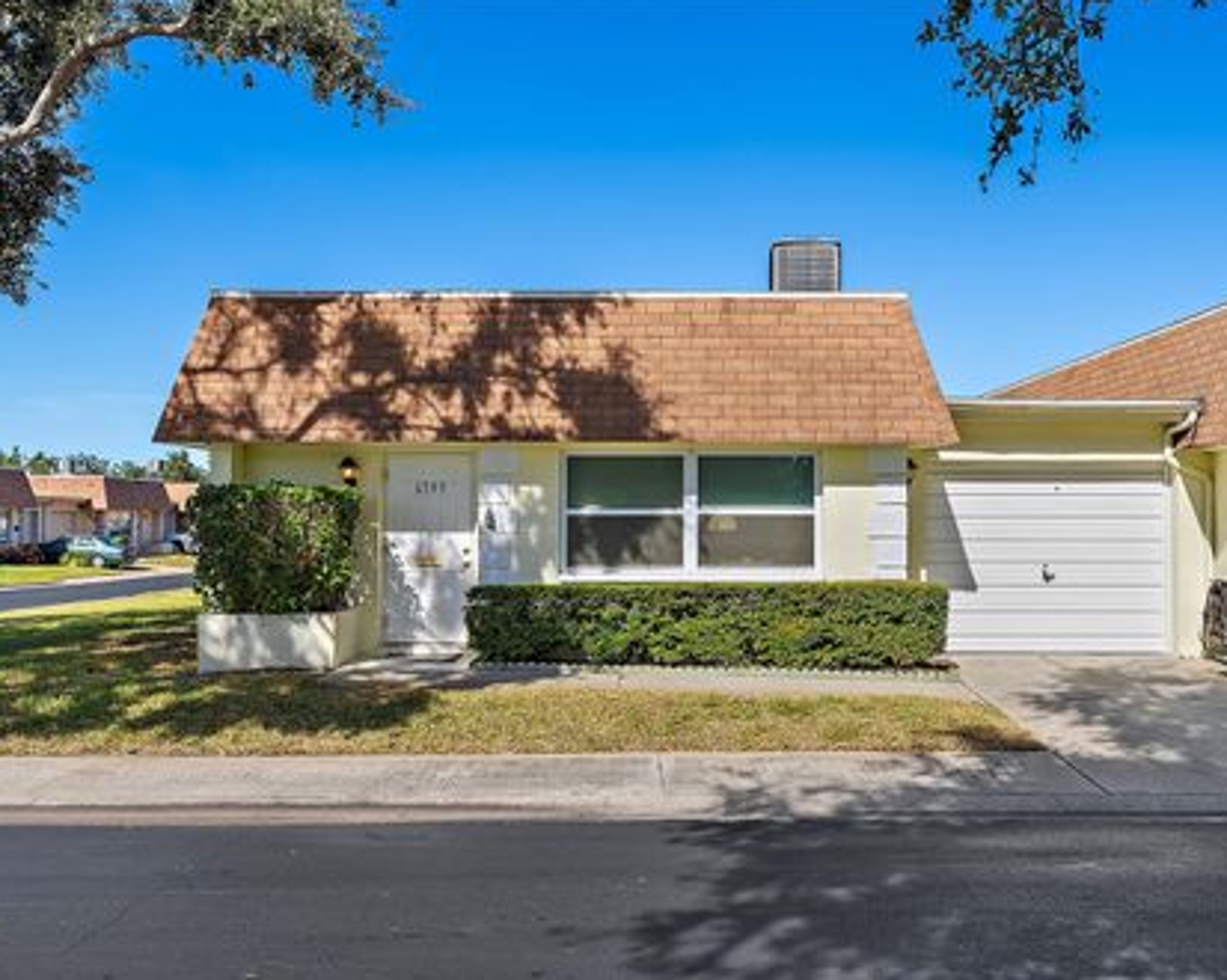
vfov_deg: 44.5
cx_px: 657
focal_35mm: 33
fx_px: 1198
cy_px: 490
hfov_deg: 54.2
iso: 80
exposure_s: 1/160
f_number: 9
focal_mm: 29
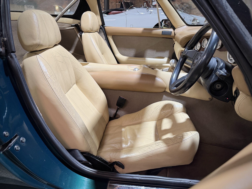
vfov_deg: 56.8
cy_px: 94
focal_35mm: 24
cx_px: 126
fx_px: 175
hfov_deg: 71.6
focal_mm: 6.76
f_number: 1.78
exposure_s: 1/50
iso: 320
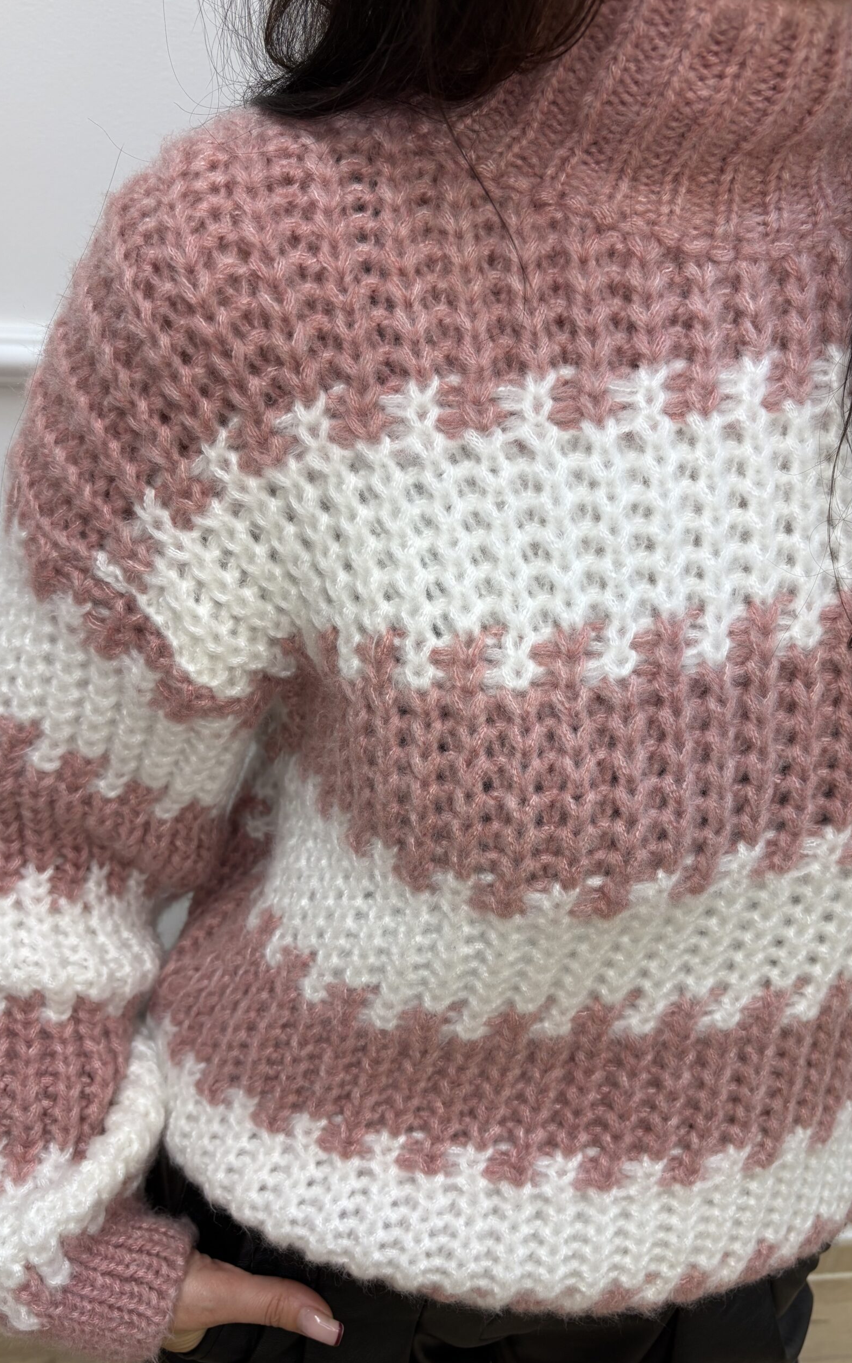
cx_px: 435
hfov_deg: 44.5
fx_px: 1040
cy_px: 682
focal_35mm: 28
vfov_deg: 66.5
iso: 64
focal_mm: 5.96
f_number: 1.6
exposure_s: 1/100
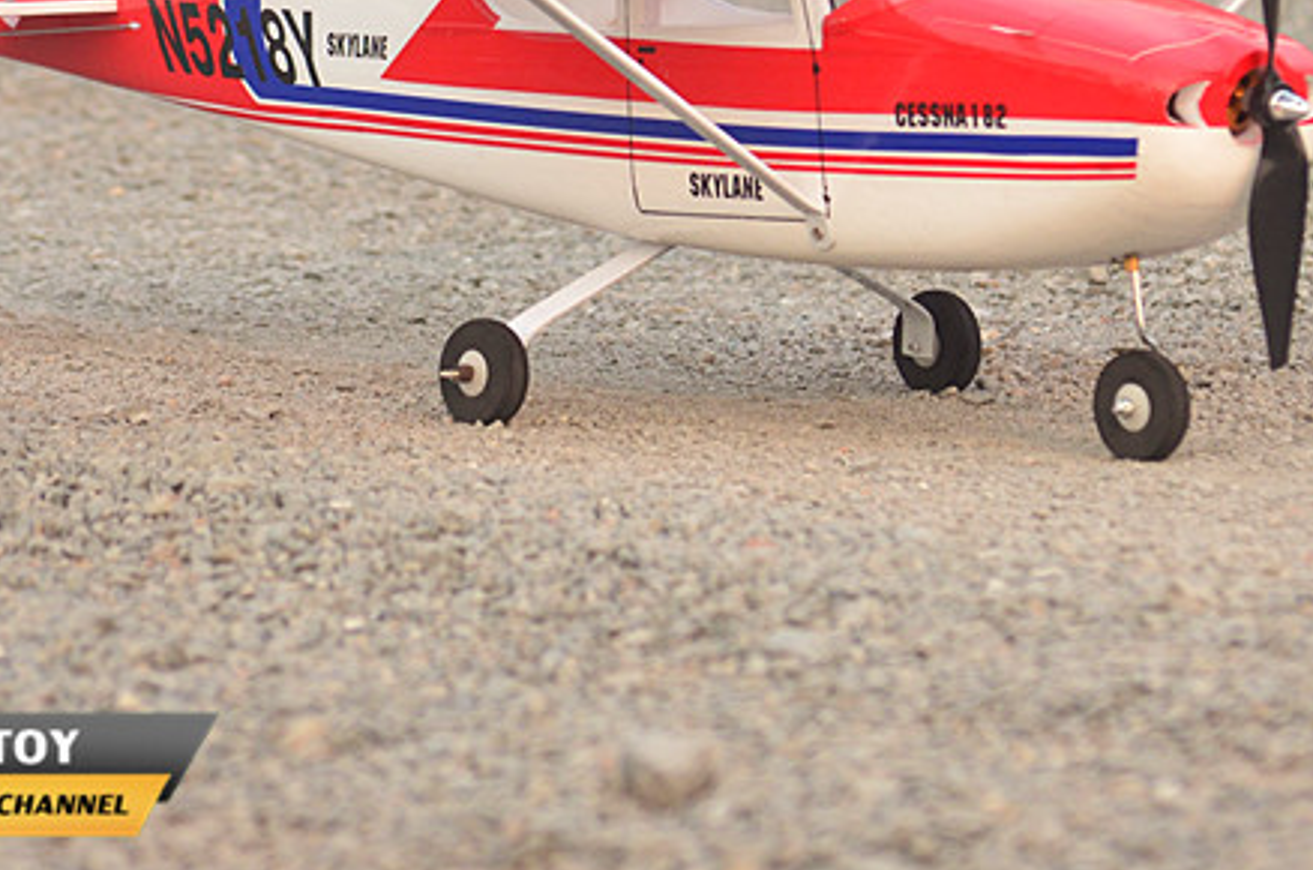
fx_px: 9972
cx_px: 716
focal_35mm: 274
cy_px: 88
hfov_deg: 7.5
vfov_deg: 5.0
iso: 400
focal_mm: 100
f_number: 5.6
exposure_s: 1/400
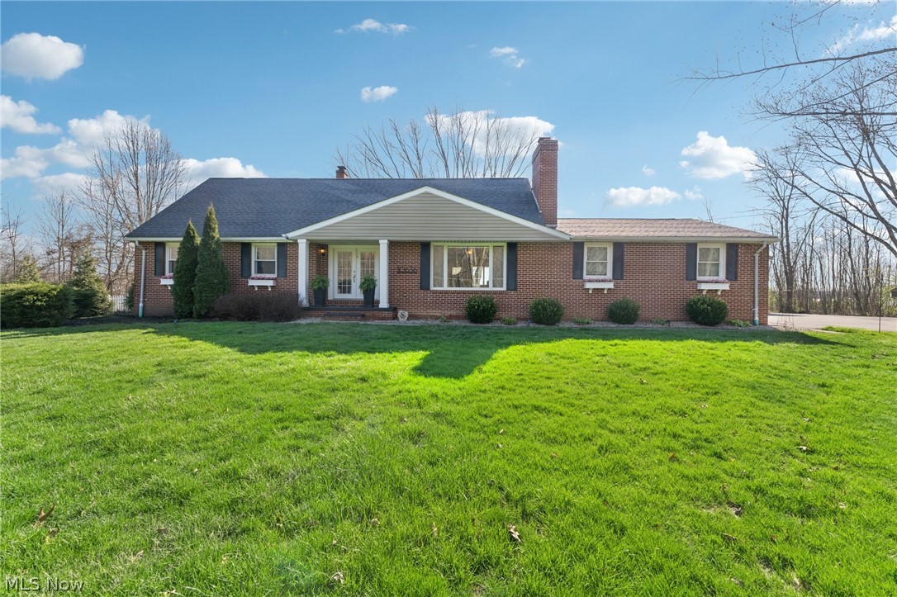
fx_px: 349
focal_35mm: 14
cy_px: 298
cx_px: 448
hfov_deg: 104.3
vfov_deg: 81.2
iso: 250
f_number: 8
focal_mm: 14
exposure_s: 1/320
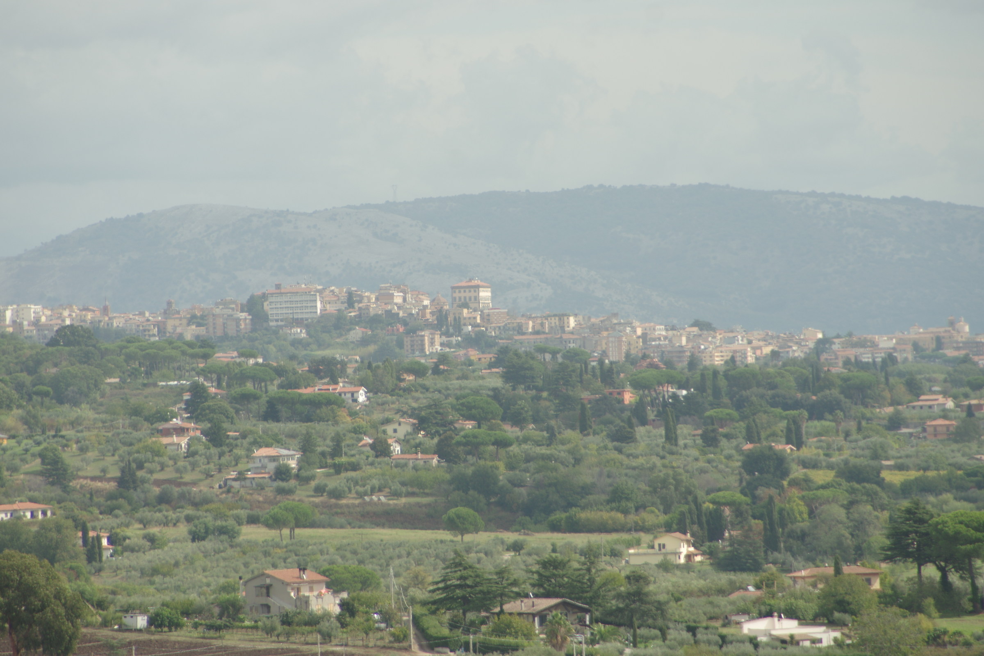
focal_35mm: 300
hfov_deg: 6.9
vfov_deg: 4.6
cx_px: 492
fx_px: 8199
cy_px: 328
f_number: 8
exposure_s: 1/500
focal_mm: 200
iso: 200
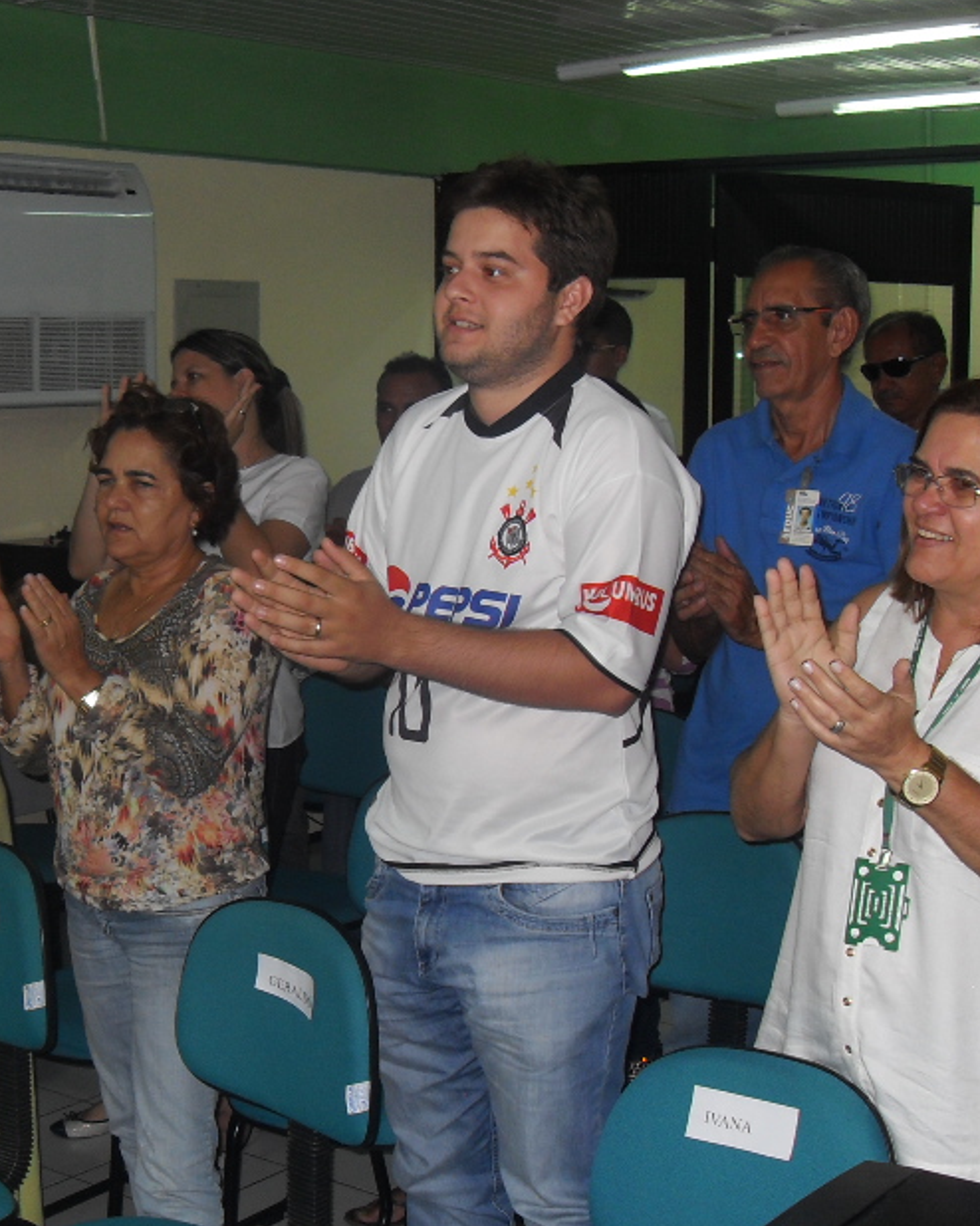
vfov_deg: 34.1
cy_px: 706
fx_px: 1995
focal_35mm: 55
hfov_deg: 27.6
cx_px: 520
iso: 100
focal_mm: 6.3
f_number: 2.8
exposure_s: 1/45
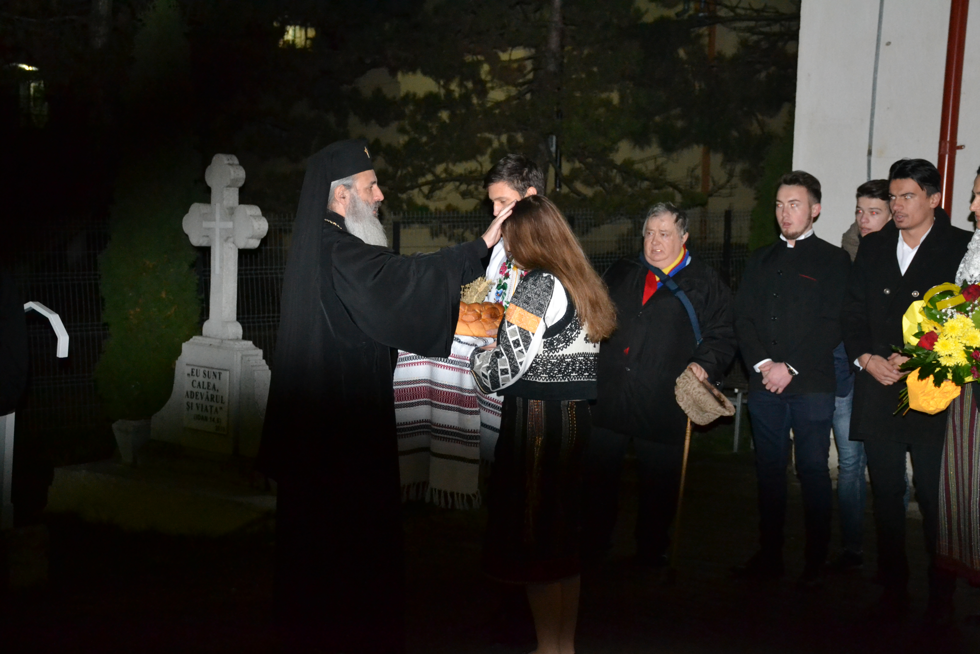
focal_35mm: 60
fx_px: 1633
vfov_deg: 22.6
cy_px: 327
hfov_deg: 33.4
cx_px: 490
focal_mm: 40
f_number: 4.5
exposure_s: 1/60
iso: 3200
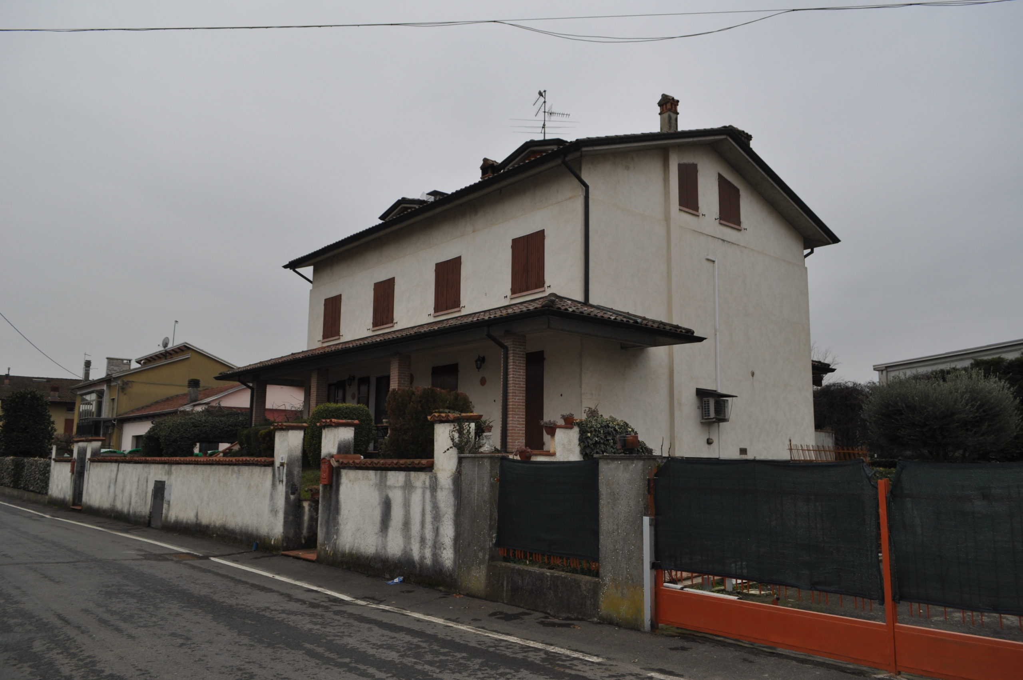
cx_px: 512
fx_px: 766
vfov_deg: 47.8
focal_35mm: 27
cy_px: 340
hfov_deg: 67.4
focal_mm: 18
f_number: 5
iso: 200
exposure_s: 1/200
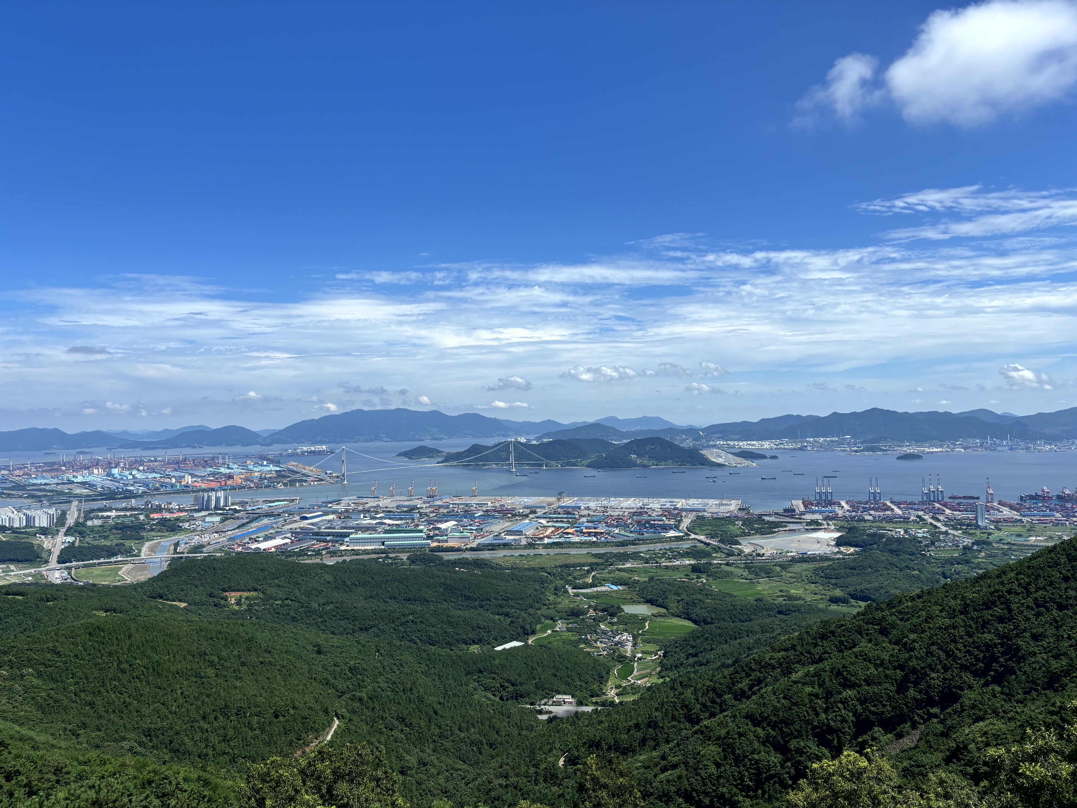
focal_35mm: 26
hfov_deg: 67.3
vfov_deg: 53.1
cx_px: 538
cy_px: 404
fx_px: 809
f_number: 1.6
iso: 50
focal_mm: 5.96
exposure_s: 1/5076
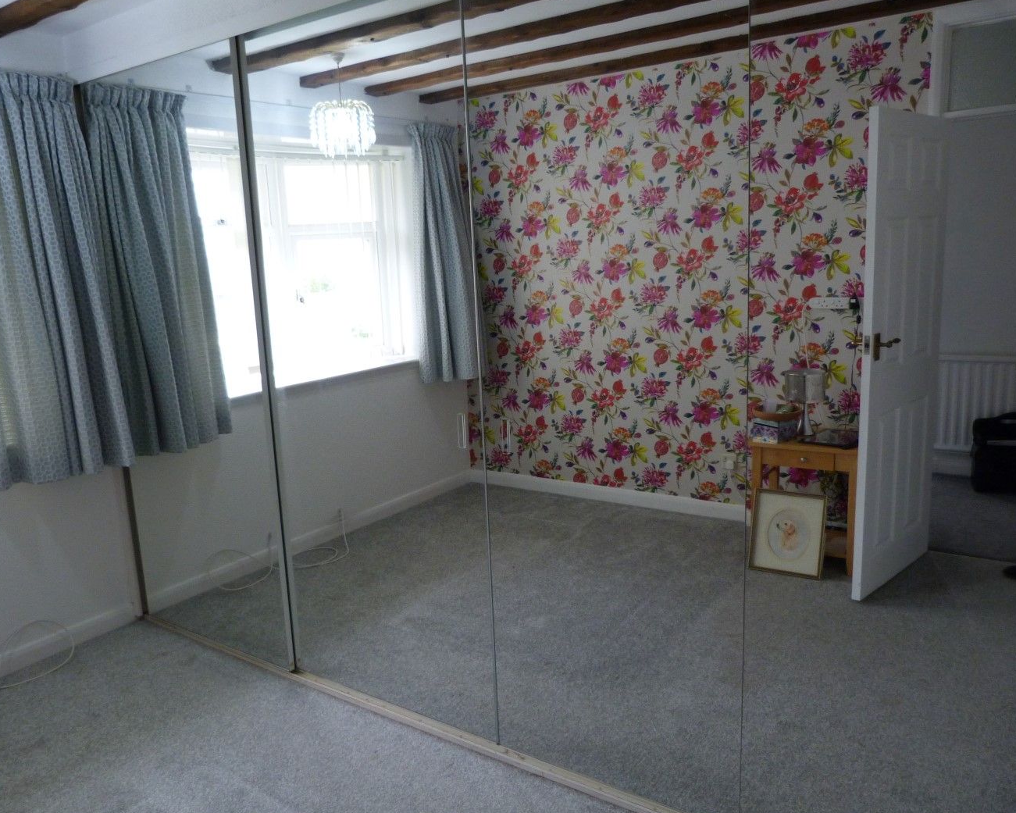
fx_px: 812
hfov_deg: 63.9
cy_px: 417
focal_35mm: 27
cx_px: 457
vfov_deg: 53.2
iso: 200
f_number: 2.8
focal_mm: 4.5
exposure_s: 1/60
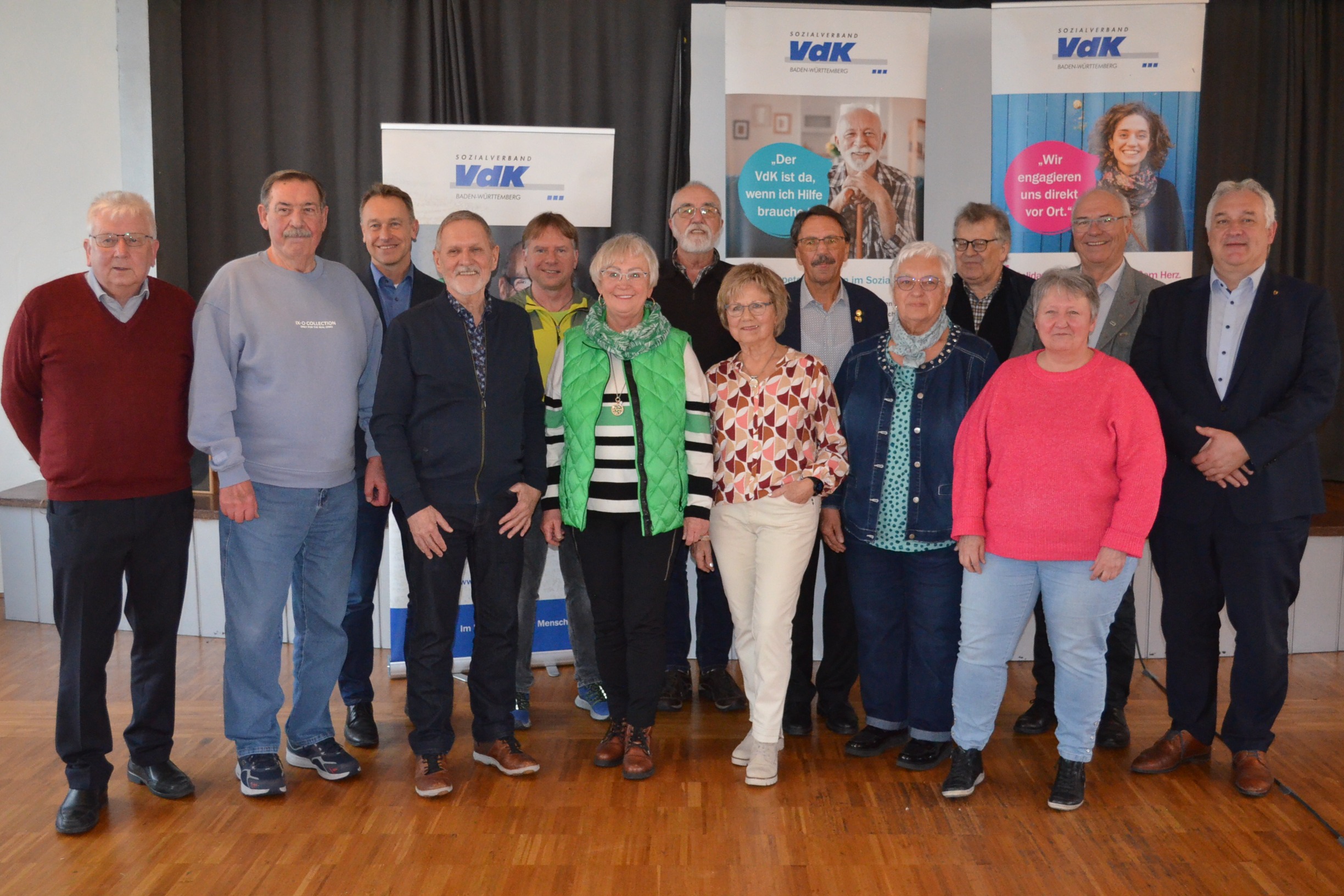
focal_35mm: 36
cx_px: 672
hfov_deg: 53.1
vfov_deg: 36.9
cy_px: 448
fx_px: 1344
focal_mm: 24
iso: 3200
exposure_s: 1/60
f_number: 4
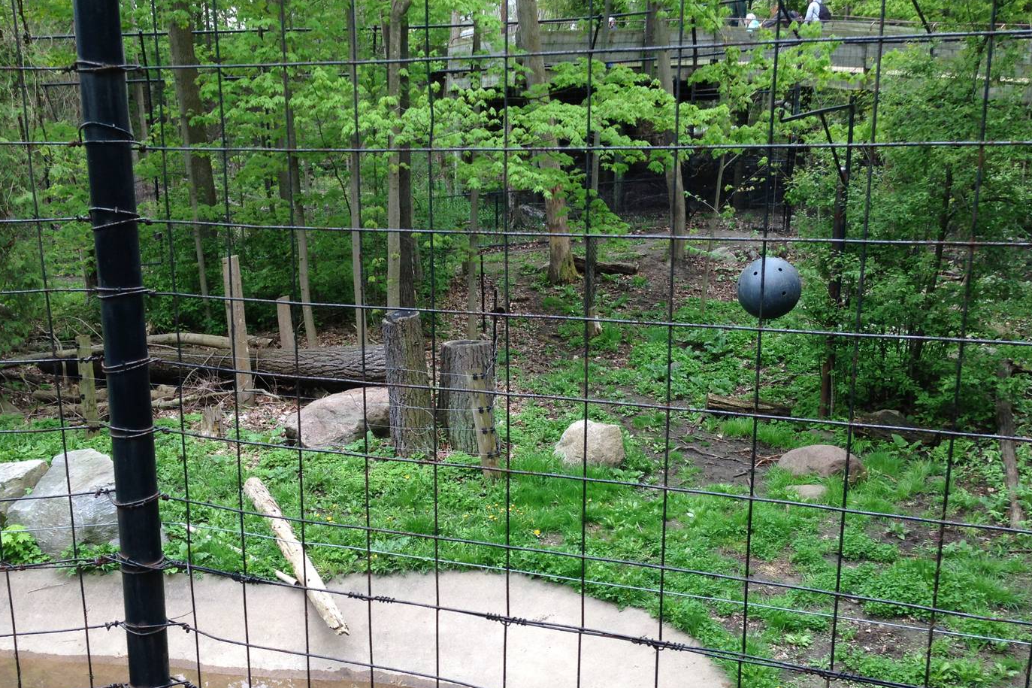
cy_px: 412
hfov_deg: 48.3
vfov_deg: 33.3
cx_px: 449
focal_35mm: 40
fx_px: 1146
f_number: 2.4
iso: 80
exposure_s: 1/120
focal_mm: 4.13
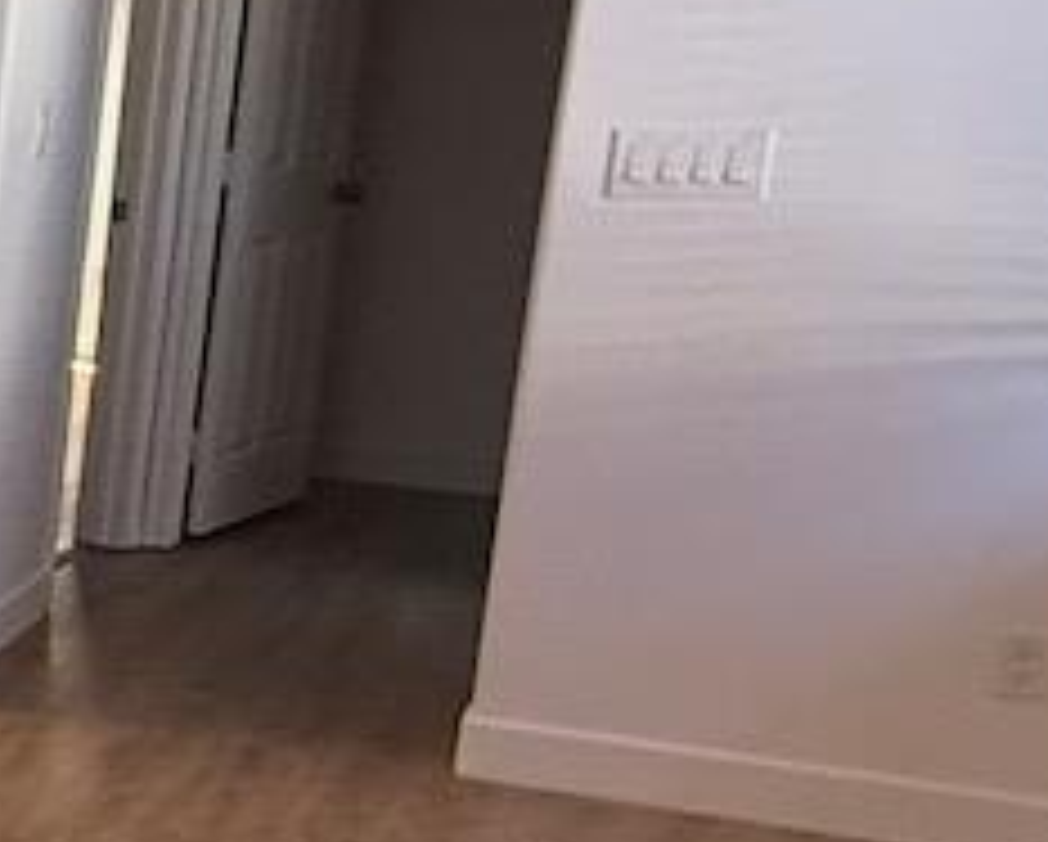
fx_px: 2329
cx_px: -1259
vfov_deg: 20.4
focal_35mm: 75
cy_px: 513
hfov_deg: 16.3
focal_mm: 2.22
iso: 320
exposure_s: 1/60
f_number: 2.2
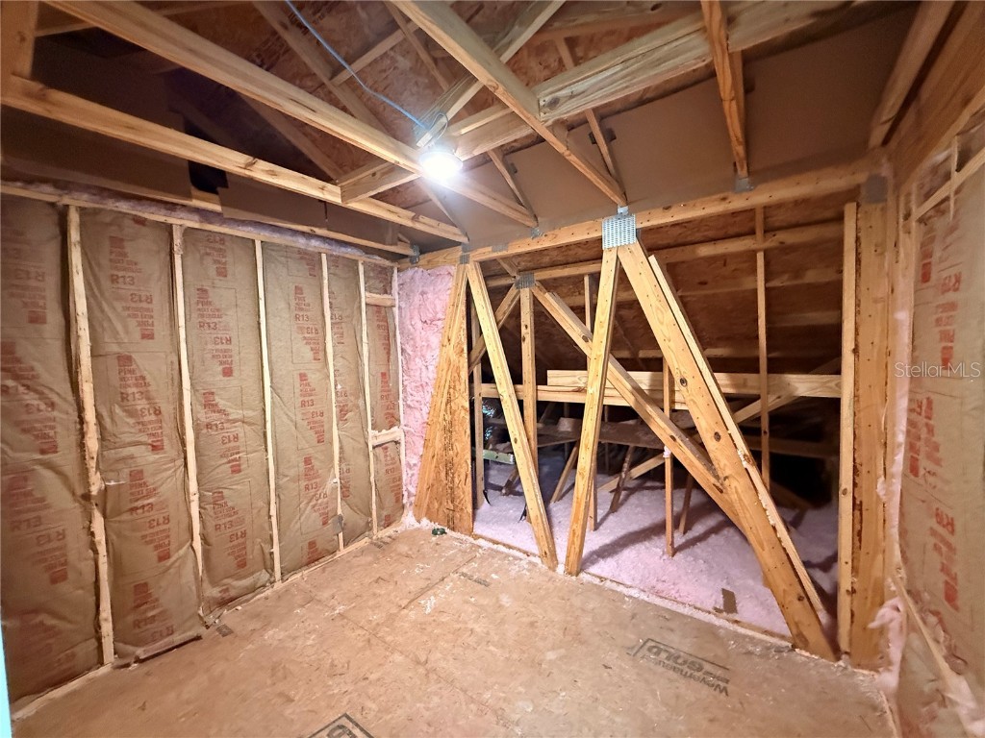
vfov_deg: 85.7
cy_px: 369
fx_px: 398
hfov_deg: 102.1
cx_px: 492
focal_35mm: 14
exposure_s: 1/60
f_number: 2.2
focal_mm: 2.22
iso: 1000
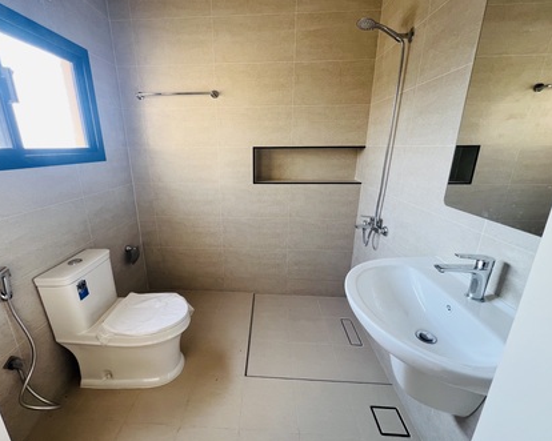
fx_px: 229
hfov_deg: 100.5
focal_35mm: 14
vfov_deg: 88.0
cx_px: 253
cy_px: 218
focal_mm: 1.57
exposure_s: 1/99
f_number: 1.8
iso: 80
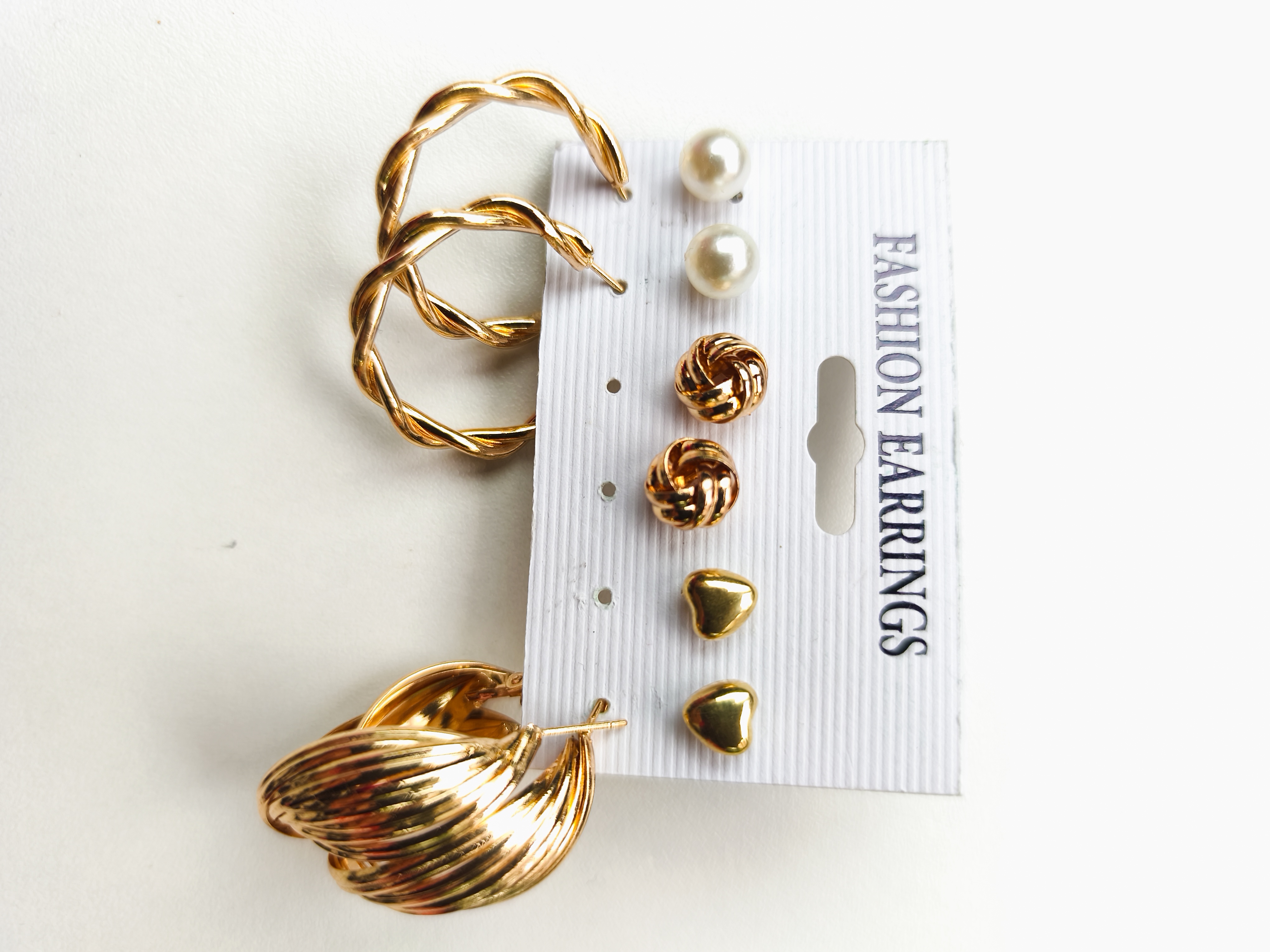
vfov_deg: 58.9
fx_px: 844
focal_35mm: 23
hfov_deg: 73.9
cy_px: 476
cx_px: 635
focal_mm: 6.14
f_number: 1.65
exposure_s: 1/25
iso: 50
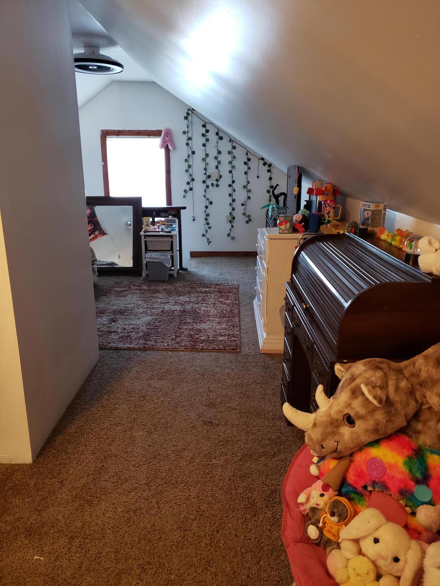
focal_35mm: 26
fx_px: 441
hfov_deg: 53.1
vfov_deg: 67.3
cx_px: 220
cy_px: 293
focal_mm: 4.3
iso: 250
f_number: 1.5
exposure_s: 1/17
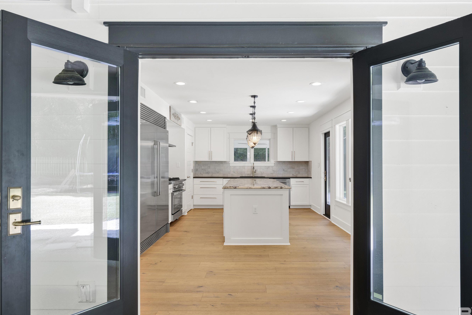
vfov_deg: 55.1
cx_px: 244
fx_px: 302
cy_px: 164
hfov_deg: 76.1
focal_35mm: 23
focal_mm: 20
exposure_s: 1/20
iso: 400
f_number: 11
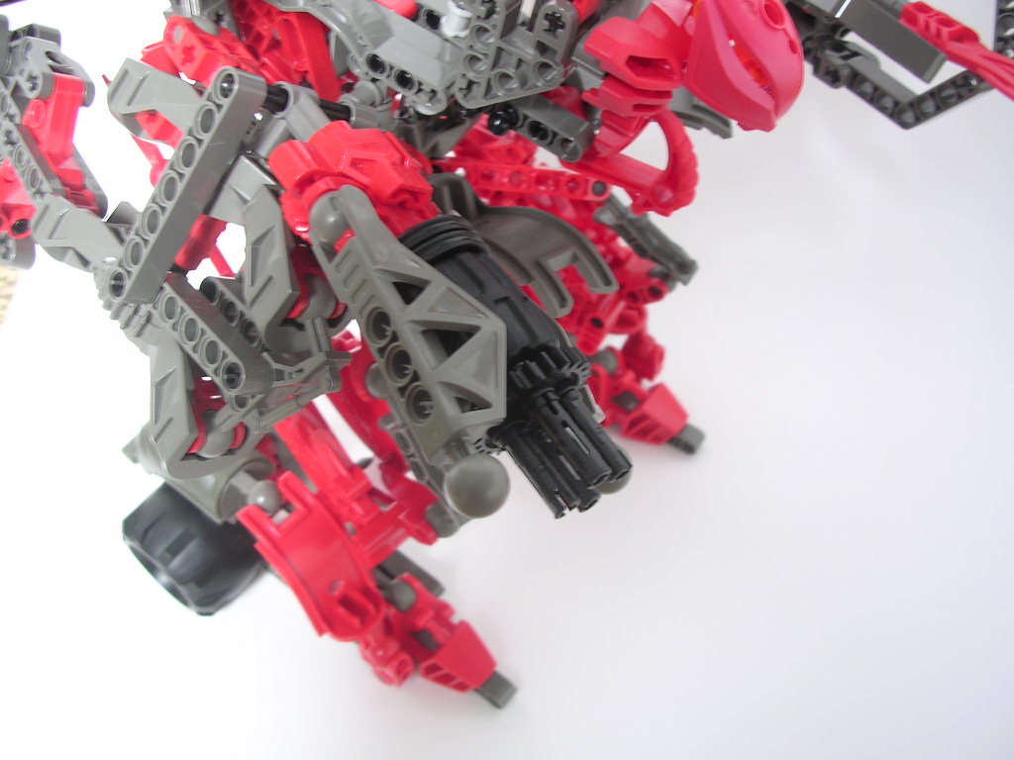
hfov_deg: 49.0
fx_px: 1113
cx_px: 507
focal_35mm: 38
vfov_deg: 37.7
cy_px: 380
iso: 100
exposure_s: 1/6.1
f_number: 2.8
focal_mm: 5.8
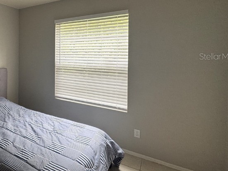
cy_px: 56
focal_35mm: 26
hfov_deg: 58.4
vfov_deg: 52.1
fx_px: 171
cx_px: 26
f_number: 2.2
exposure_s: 1/120
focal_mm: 2.22
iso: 200
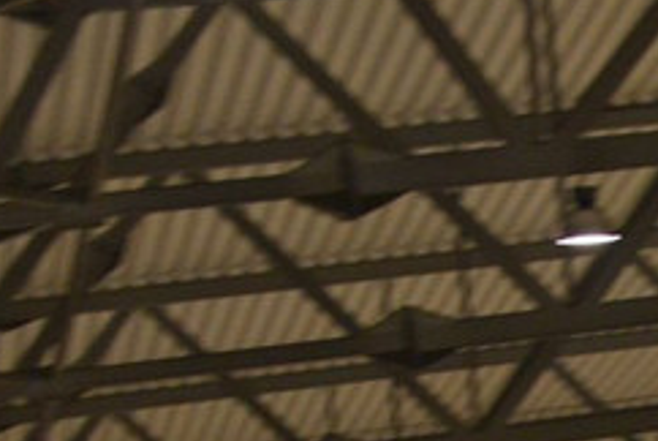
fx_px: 3257
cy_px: 898
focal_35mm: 178
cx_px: 1440
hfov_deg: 10.4
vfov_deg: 7.4
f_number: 4
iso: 3200
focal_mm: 36
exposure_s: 1/40
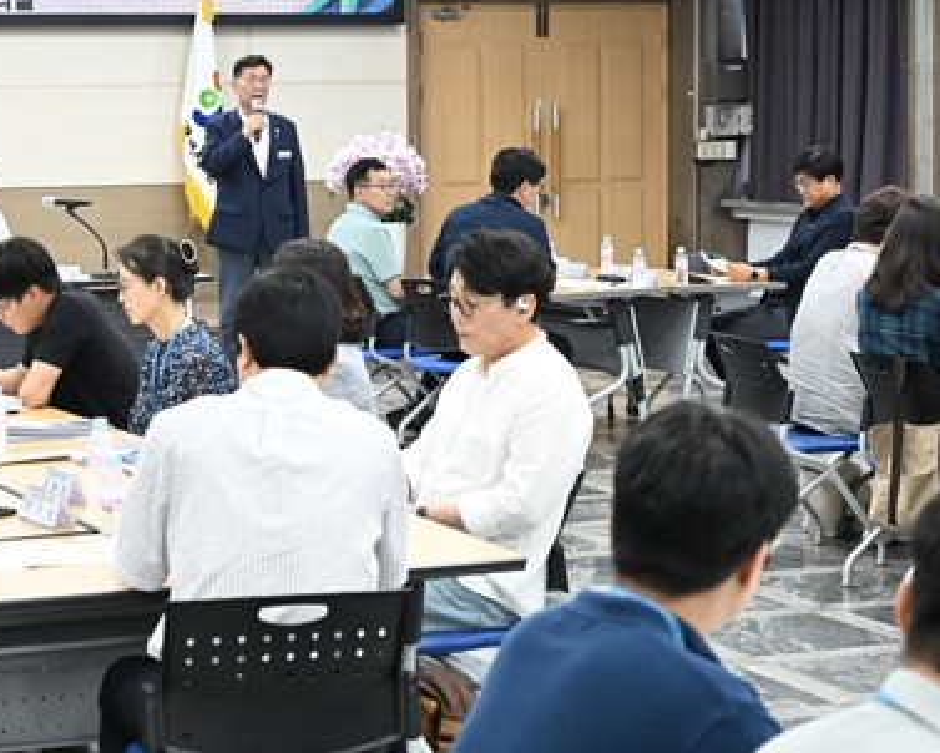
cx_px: 357
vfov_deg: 16.4
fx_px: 2616
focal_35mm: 94
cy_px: 297
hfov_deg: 20.3
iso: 2500
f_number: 5.6
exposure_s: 1/100
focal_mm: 54
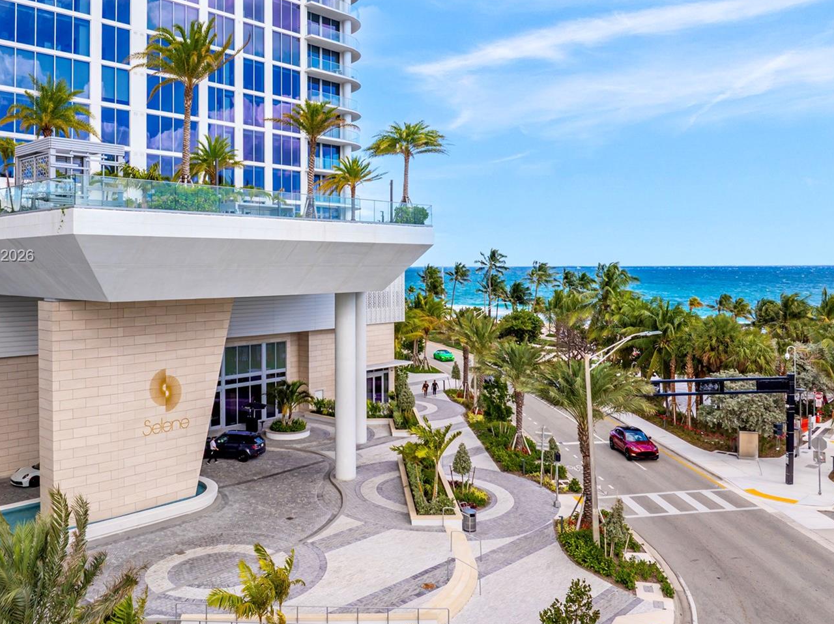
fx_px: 722
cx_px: 352
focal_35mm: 30
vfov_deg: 46.5
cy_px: 257
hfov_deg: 59.7
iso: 100
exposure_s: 1/320
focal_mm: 12.29
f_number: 5.6
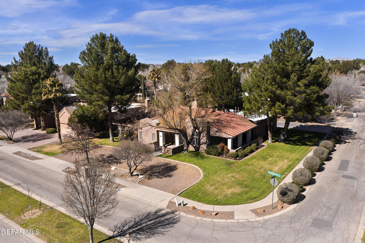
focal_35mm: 28
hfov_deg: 65.5
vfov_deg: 46.4
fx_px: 284
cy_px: 122
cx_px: 182
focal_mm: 10.26
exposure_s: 1/500
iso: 100
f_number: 5.6
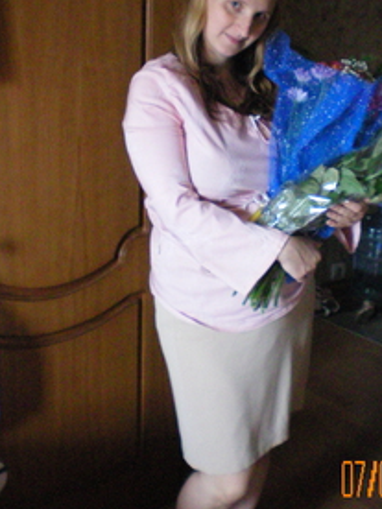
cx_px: 210
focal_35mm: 62
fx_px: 912
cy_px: 142
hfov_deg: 23.6
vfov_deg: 30.8
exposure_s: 1/25
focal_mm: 6.3
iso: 400
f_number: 3.1
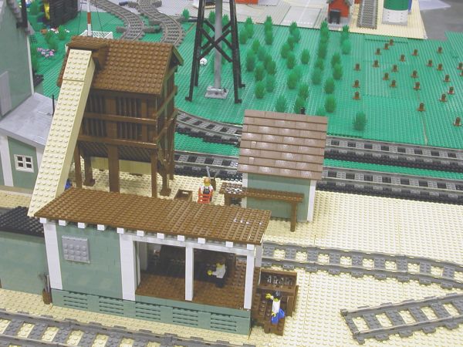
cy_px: 174
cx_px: 232
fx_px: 655
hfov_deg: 38.9
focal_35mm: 49
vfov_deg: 29.7
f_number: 3.2
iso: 100
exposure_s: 1/15.1
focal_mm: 7.5
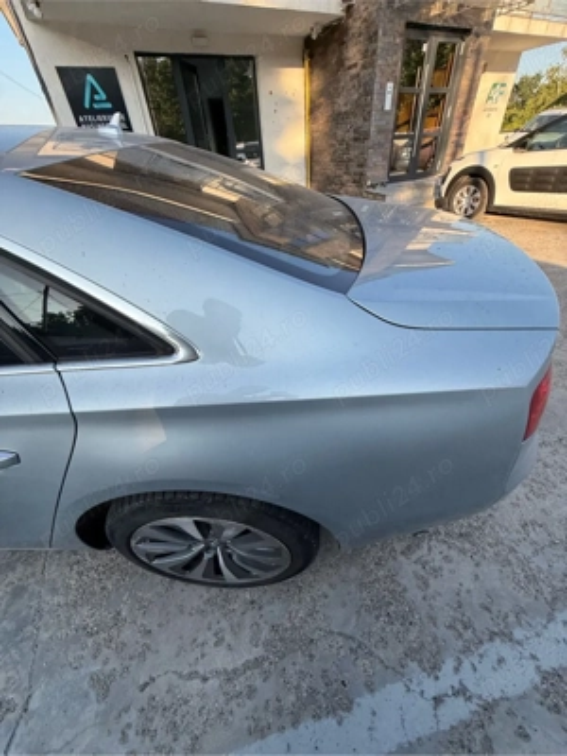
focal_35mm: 14
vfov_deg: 102.1
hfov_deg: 85.7
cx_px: 284
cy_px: 378
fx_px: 306
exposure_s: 1/357
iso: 50
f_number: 2.2
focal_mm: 2.22
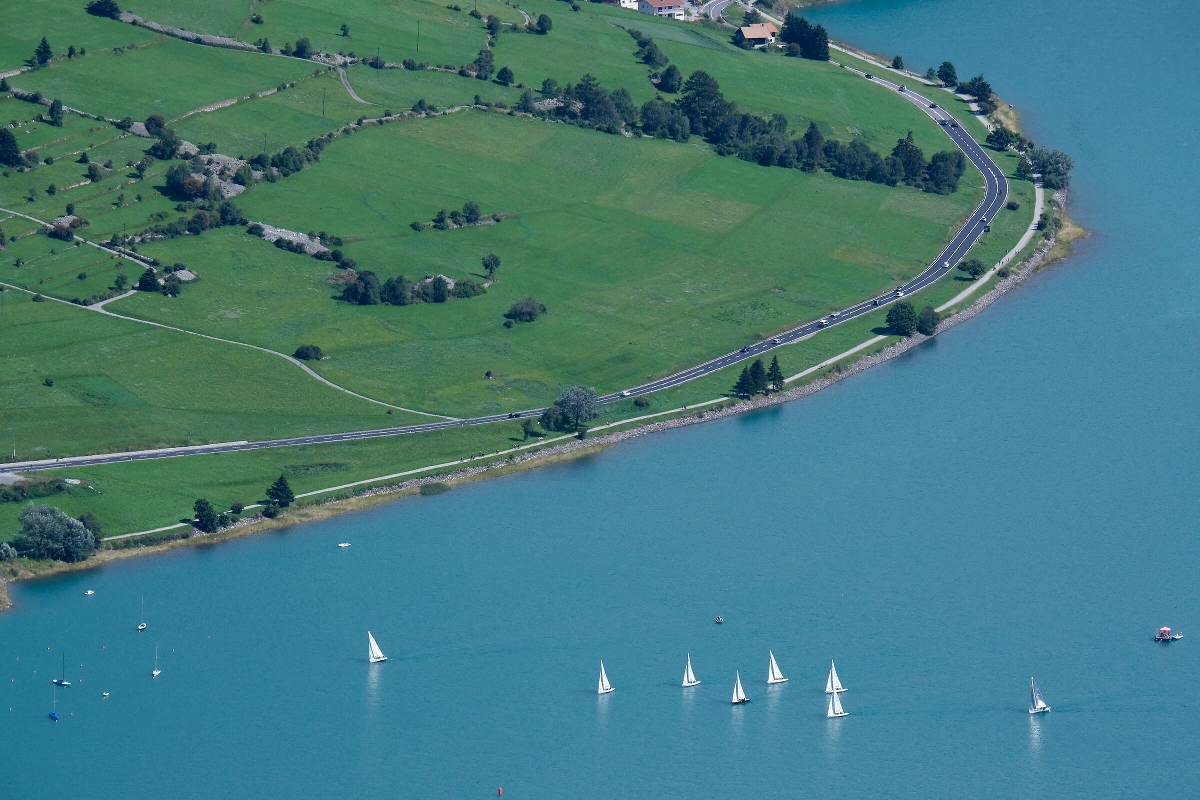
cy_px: 400
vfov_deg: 4.6
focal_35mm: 300
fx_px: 9999
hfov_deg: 6.9
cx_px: 600
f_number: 11
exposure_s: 1/420
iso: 400
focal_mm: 200
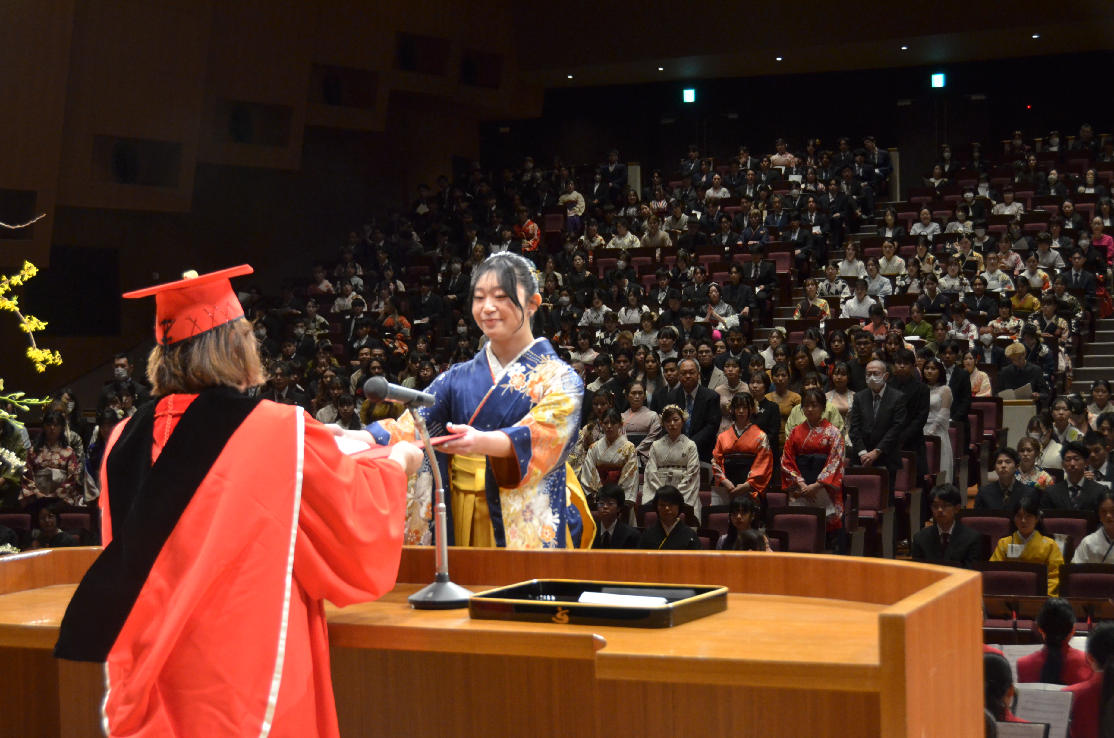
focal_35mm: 60
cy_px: 369
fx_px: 1853
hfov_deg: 33.5
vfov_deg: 22.5
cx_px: 557
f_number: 5
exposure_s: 1/100
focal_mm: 40
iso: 1600
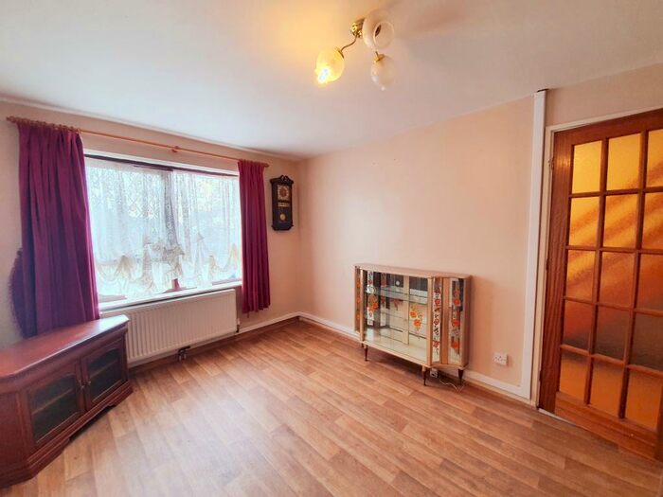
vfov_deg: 89.9
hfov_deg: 106.2
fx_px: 249
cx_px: 332
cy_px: 248
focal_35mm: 13
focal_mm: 1.8
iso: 64
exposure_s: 1/50
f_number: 2.2
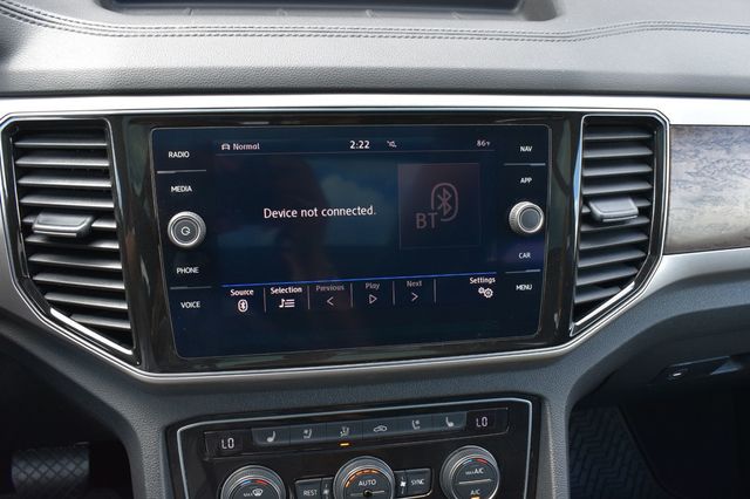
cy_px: 250
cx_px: 375
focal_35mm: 33
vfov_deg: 39.9
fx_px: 687
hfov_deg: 57.2
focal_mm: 22
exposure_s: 1/50
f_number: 8
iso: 400
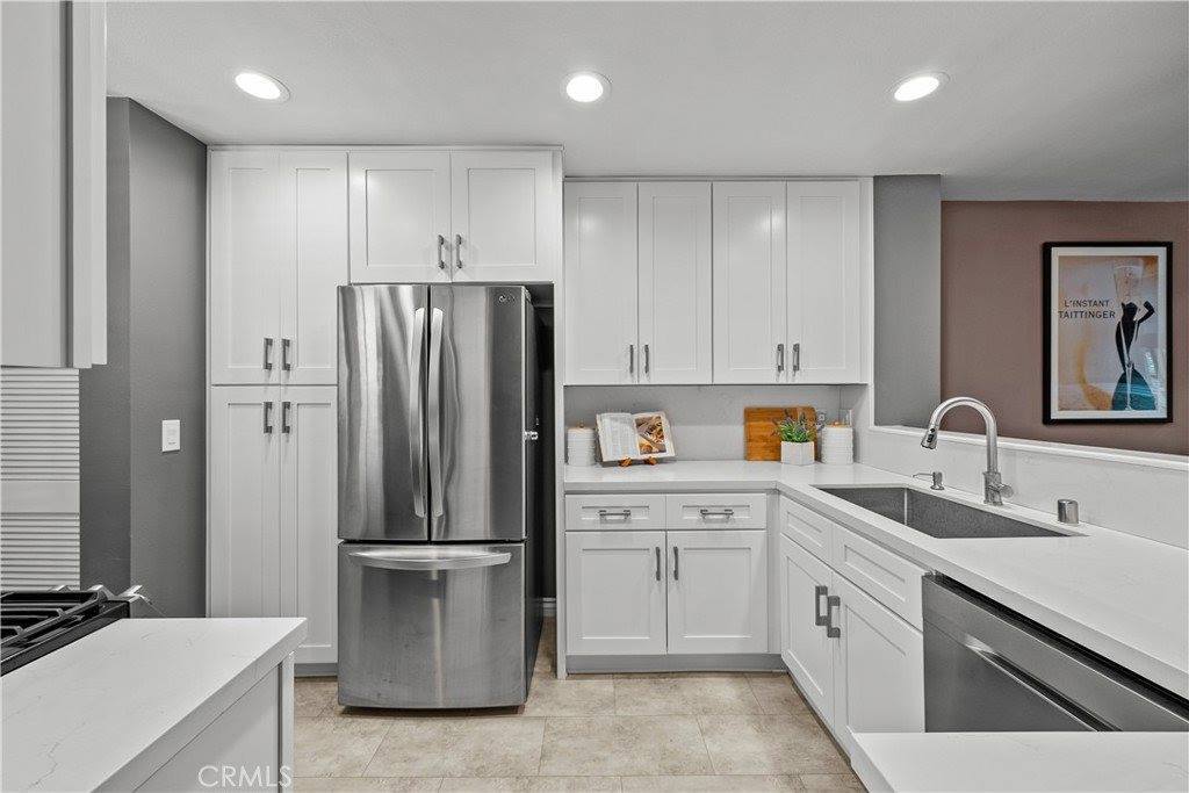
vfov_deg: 81.2
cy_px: 396
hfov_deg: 104.2
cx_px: 594
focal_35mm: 14
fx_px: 462
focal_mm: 14
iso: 250
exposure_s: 1/5
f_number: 9
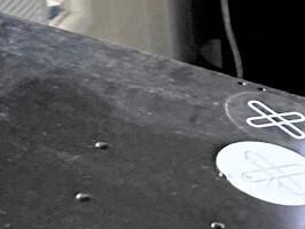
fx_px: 935
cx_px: 963
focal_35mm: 106
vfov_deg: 11.5
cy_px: -329
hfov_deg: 10.7
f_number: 2.2
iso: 400
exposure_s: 1/60
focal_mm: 2.22
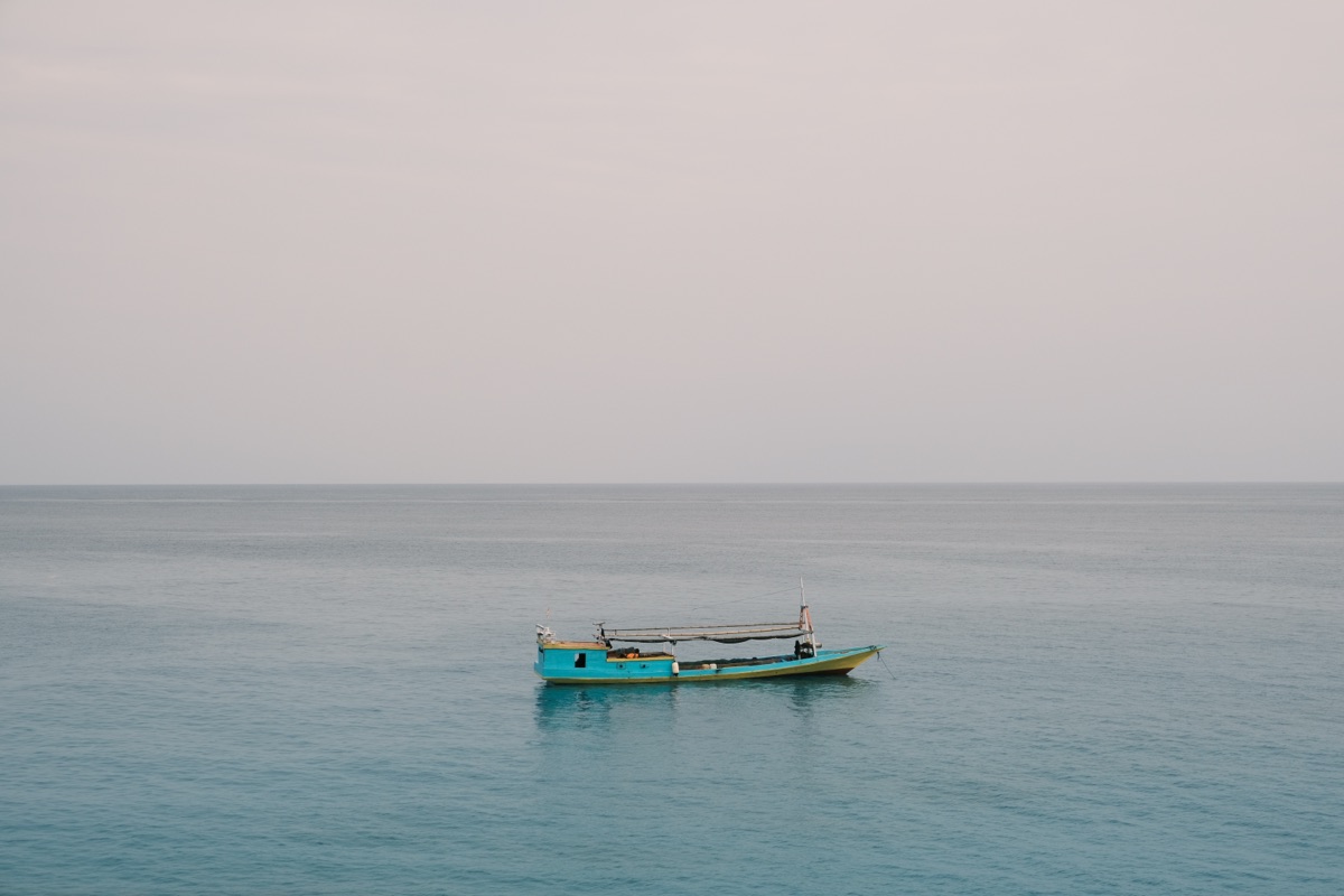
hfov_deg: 38.9
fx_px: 1904
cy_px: 448
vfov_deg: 26.5
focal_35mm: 51
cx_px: 672
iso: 320
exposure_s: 1/750
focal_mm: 34.3
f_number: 8
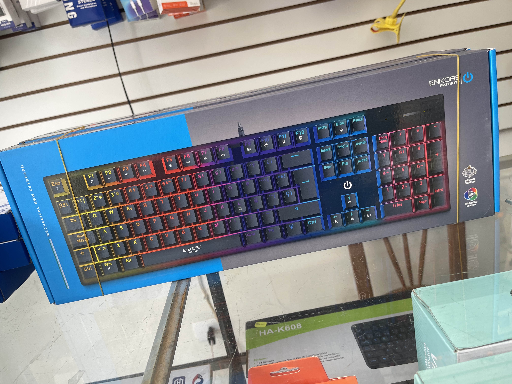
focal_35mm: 25
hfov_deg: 69.4
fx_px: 370
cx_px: 256
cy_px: 192
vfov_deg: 54.9
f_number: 1.6
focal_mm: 5.1
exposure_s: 1/121
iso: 80
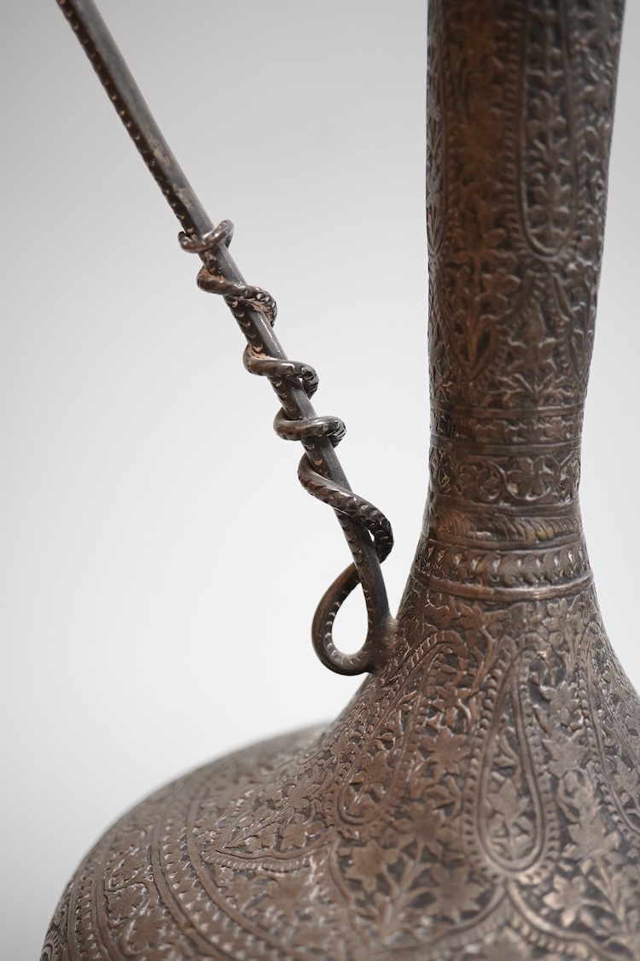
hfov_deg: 29.9
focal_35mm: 45
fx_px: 1200
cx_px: 320
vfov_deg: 43.6
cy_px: 480
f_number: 5
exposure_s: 1/200
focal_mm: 30
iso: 2500
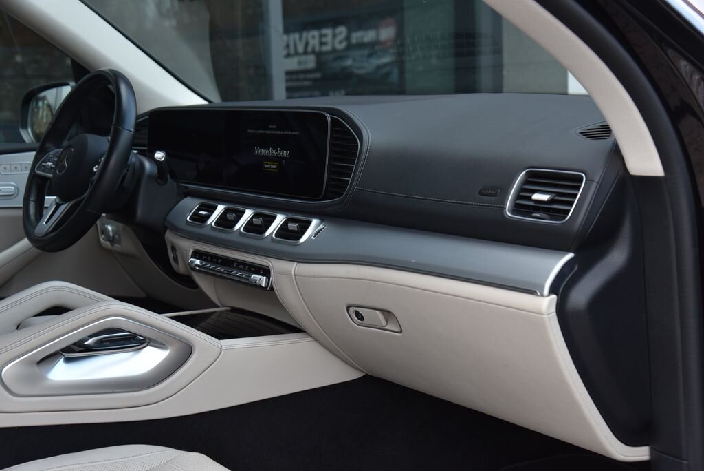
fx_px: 1017
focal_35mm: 52
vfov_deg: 26.0
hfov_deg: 38.2
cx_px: 352
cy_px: 236
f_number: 5
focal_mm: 52
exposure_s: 1/100
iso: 500
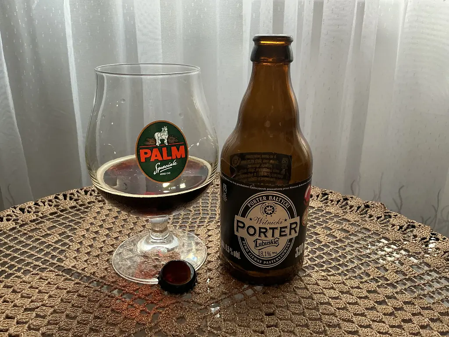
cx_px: 224
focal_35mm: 29
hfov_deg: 61.7
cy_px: 168
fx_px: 376
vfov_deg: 48.2
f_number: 1.8
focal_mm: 3
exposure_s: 1/60
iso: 80
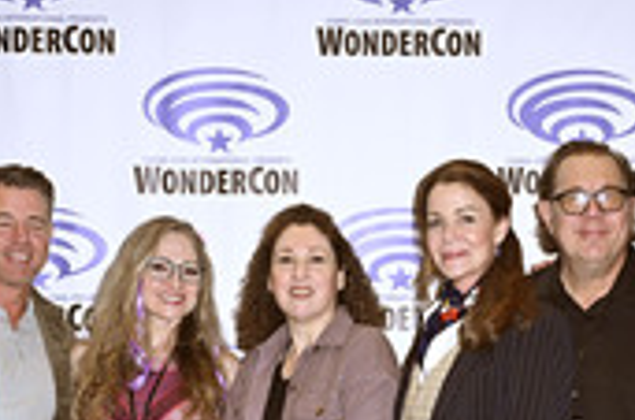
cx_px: 381
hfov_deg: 24.8
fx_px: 1442
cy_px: 487
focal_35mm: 82
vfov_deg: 16.0
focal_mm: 31
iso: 2500
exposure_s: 1/250
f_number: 5.6
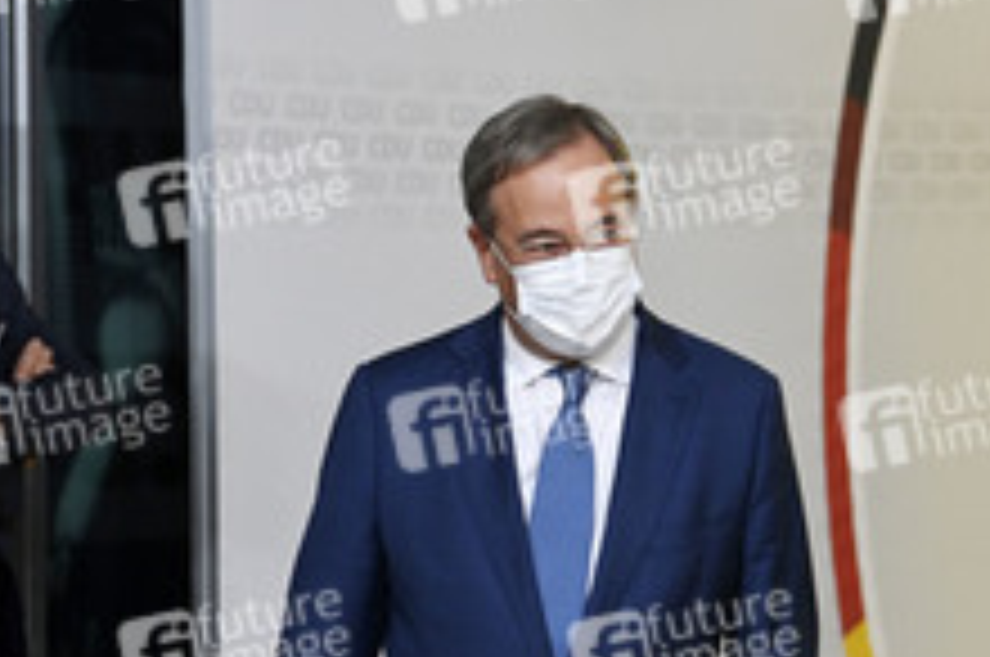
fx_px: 6316
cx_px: 565
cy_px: 531
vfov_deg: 5.9
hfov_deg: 9.0
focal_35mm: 230
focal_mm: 112
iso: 5000
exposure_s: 1/320
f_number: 5.3
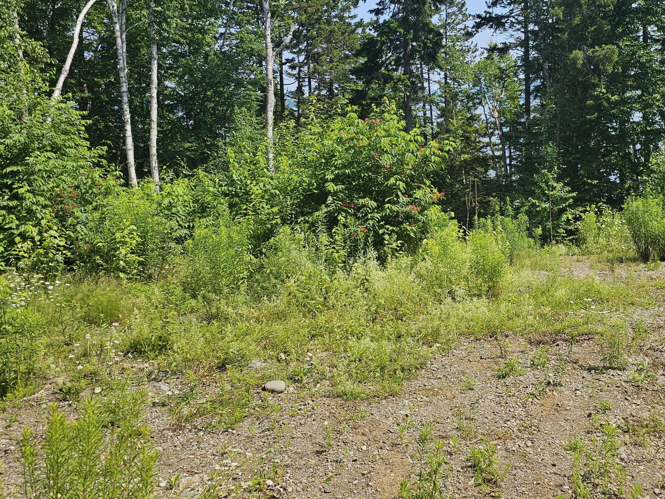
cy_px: 180
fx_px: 730
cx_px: 436
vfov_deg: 37.4
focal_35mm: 38
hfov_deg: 48.3
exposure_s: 1/773
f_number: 1.7
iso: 10
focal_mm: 6.3
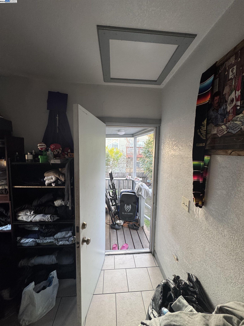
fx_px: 132
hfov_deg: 85.7
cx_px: 122
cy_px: 163
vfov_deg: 102.1
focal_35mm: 14
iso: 160
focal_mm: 2.22
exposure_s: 1/60
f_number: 2.2
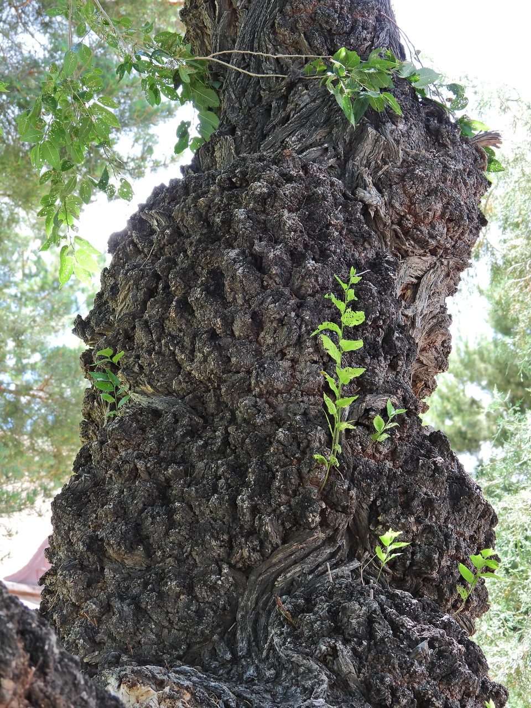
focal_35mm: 135
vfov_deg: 14.6
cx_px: 266
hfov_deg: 11.0
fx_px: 2761
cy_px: 354
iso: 100
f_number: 4
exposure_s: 1/60
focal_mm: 24.1
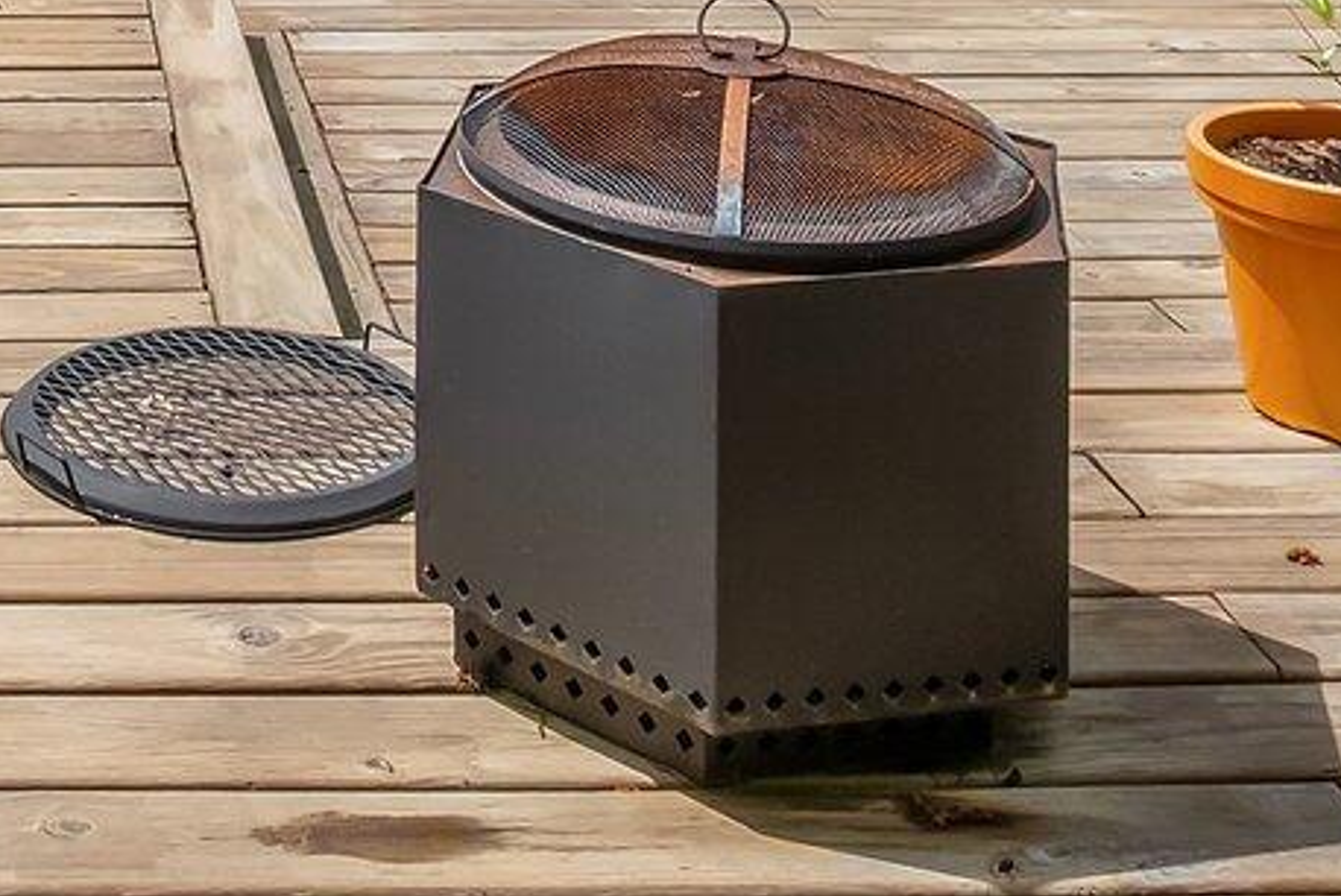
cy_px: -608
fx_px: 2497
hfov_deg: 27.3
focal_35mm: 67
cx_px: -170
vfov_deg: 17.4
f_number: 8
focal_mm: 10
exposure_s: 1/1500
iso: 400
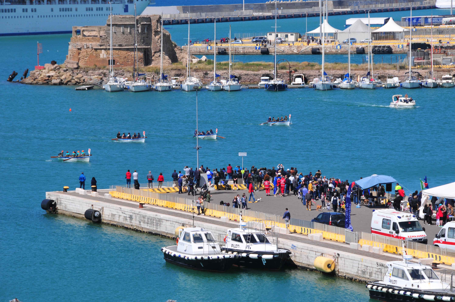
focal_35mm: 195
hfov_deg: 10.6
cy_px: 151
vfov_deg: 7.0
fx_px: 2462
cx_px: 228
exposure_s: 1/400
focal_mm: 130
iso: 200
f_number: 11
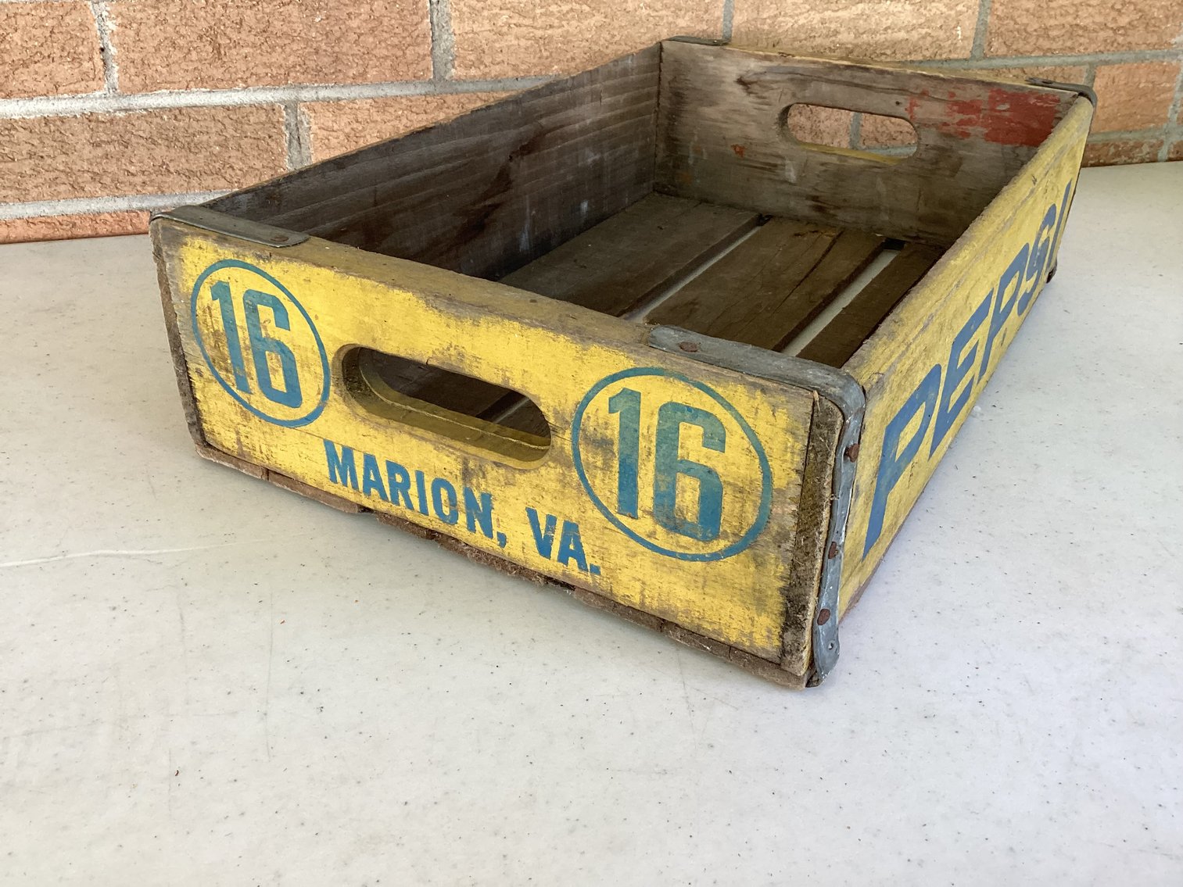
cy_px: 444
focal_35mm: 31
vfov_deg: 45.4
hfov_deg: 58.3
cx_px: 592
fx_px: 1060
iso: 64
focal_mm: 3.3
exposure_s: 1/120
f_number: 2.4
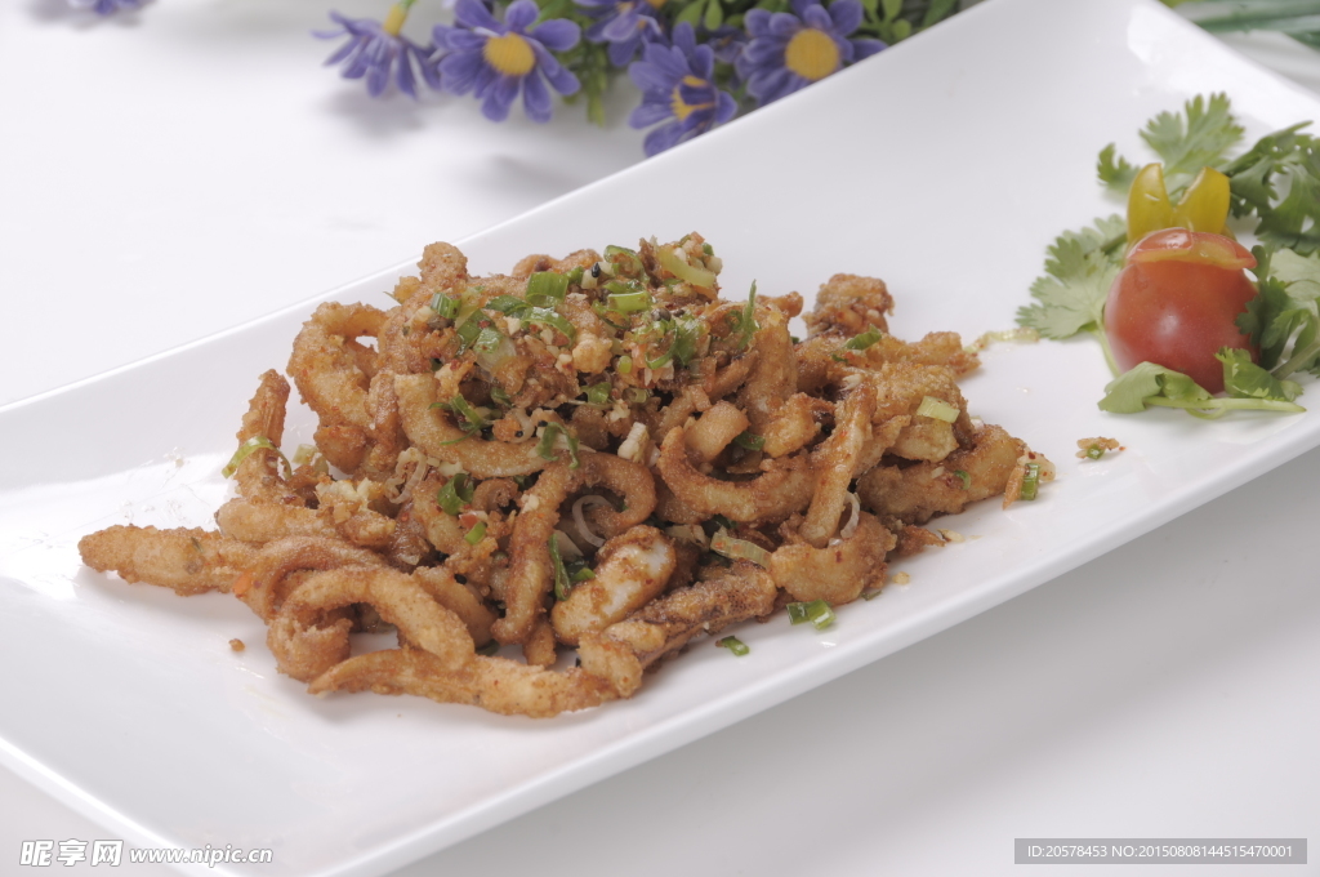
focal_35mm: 158
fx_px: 5768
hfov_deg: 13.1
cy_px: 438
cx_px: 660
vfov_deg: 8.7
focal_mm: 105
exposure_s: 1/125
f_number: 13
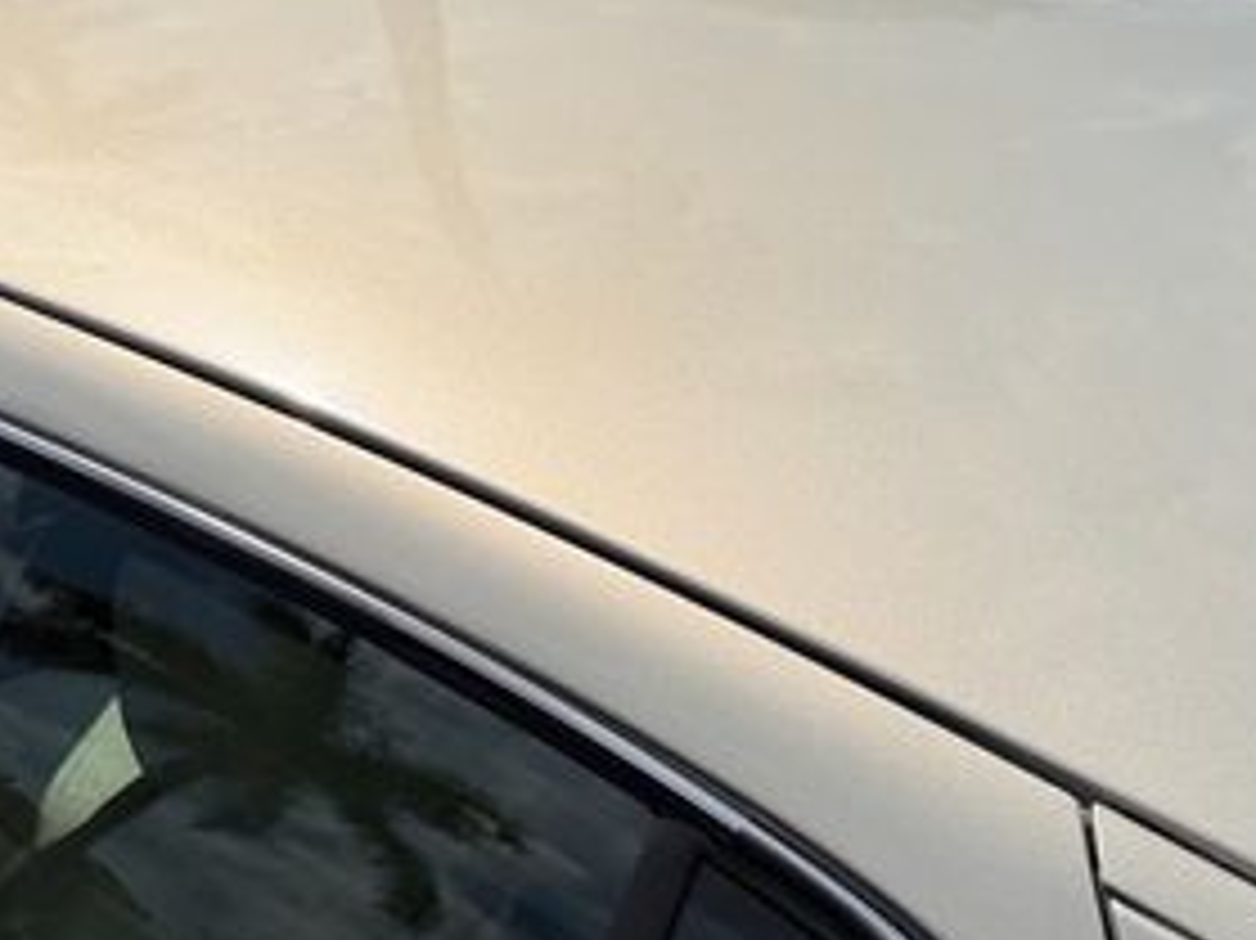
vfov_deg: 26.5
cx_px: 635
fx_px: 1995
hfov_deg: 35.0
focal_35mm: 55
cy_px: 387
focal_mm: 6.76
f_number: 1.78
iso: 80
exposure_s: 1/17544
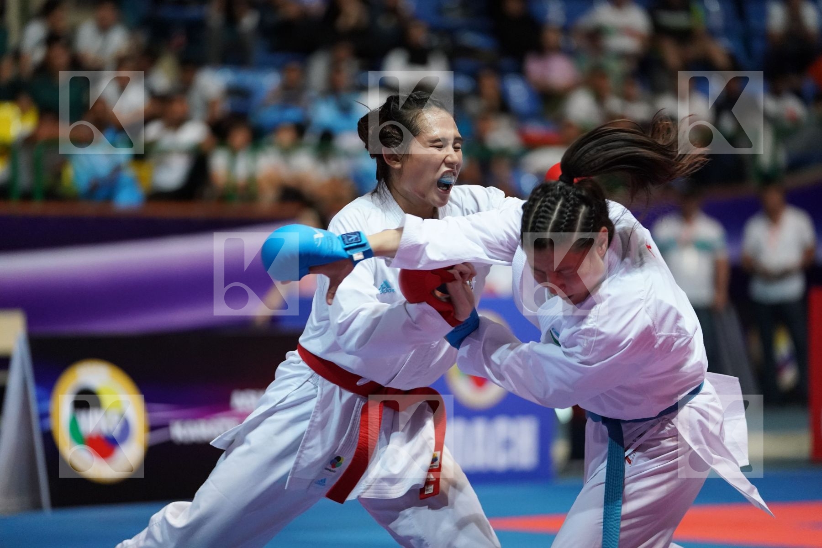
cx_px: 411
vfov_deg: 8.4
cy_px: 274
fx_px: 3744
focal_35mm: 164
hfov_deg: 12.5
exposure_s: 1/1000
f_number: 2.8
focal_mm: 164
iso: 6400
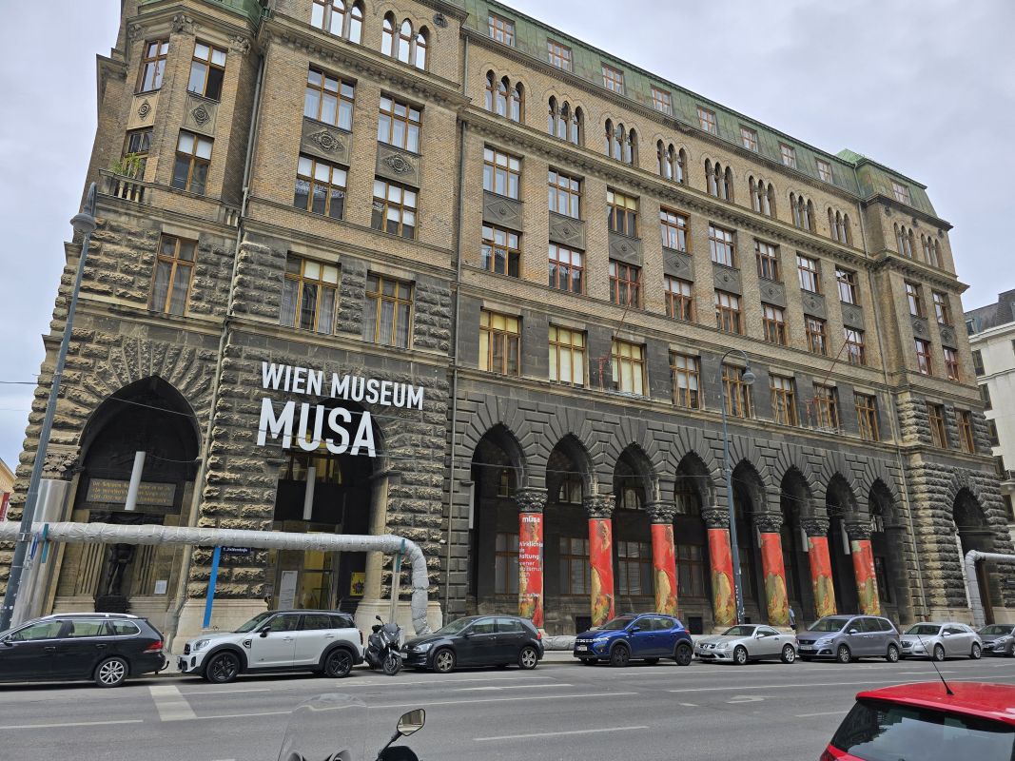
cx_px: 508
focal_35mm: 23
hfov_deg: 73.9
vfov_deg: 58.9
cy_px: 380
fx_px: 674
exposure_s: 1/252
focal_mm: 6.3
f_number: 1.7
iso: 12
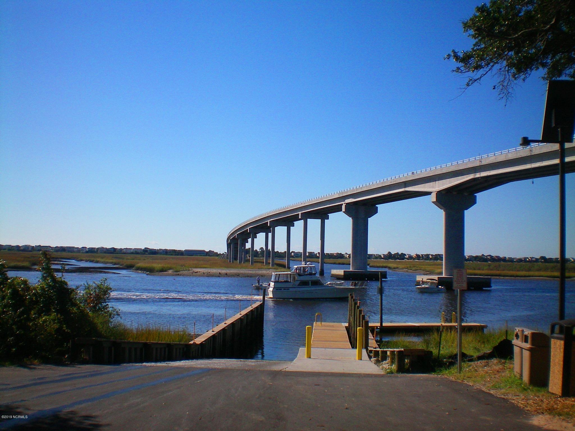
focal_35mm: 38
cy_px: 216
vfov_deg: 37.7
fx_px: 631
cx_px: 288
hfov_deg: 49.0
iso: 64
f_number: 4.6
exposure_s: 1/1000
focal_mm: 6.3
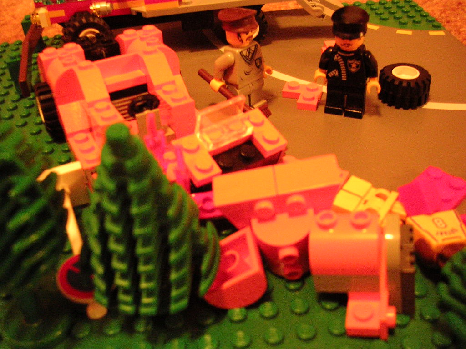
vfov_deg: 37.7
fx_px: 512
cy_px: 174
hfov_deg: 49.0
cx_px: 233
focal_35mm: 38
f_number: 2.8
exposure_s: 1/4.2
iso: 200
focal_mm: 5.8
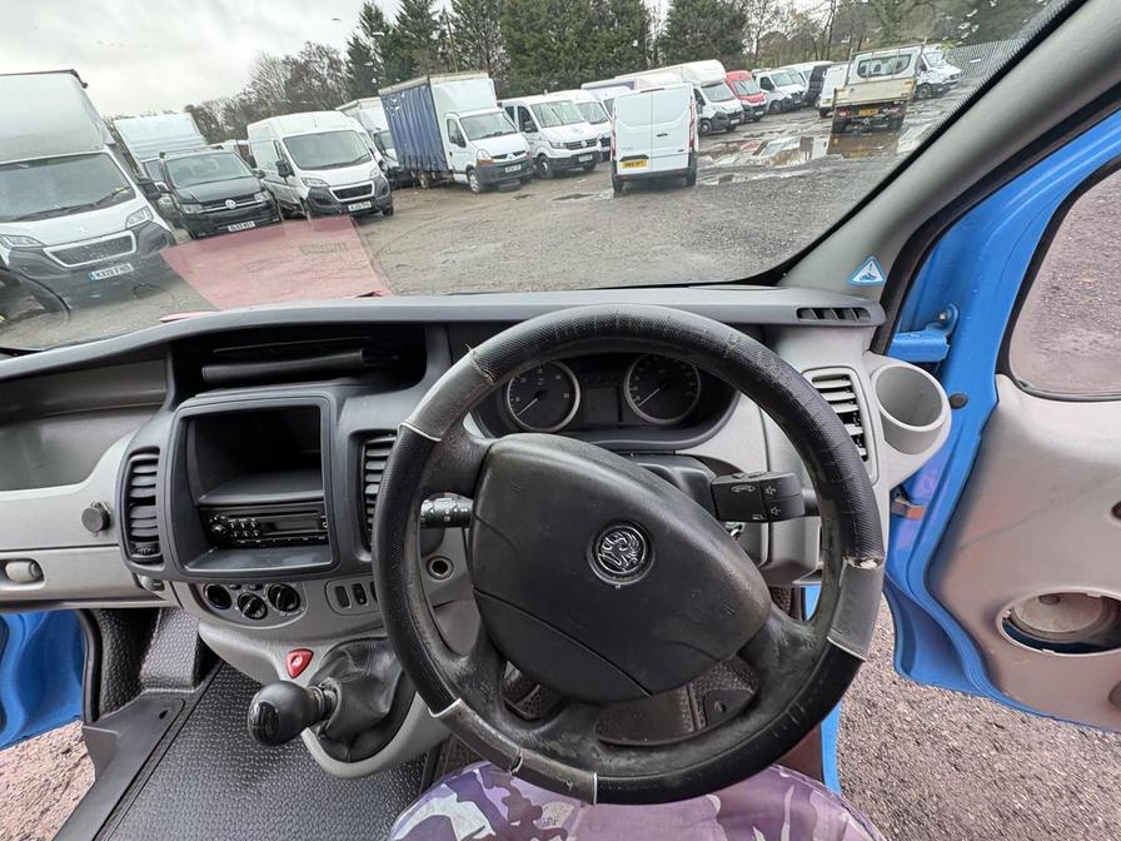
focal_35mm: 14
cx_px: 560
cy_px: 420
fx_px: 453
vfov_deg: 85.7
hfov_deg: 102.1
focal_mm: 2.22
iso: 200
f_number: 2.2
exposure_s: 1/70
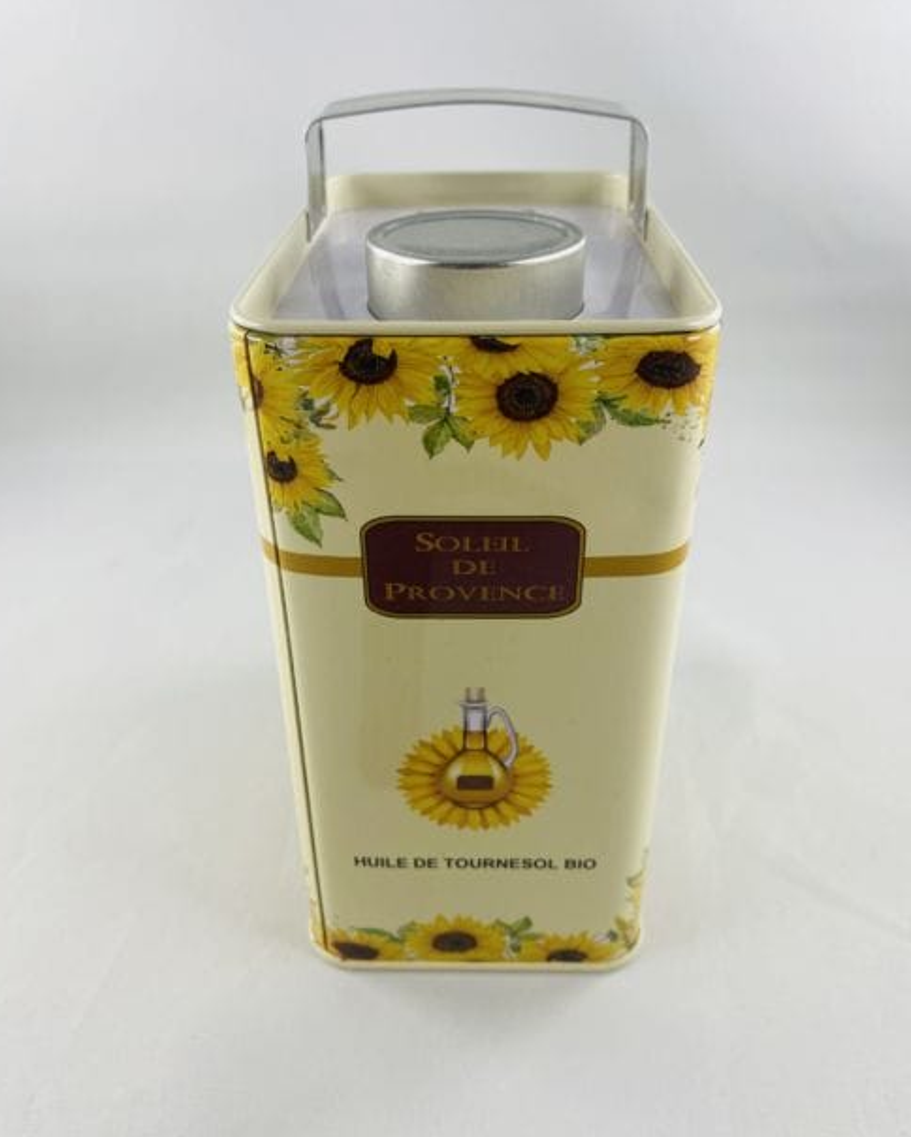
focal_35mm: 28
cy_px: 592
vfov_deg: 62.2
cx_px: 448
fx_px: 943
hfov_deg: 51.6
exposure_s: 1/100
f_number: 1.8
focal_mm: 4.25
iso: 50
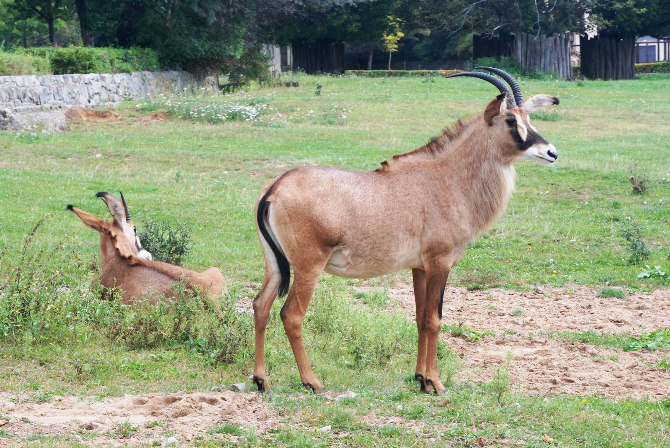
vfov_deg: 7.7
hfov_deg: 11.4
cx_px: 335
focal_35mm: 180
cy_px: 224
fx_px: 3354
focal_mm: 120
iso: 1000
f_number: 13
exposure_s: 1/160
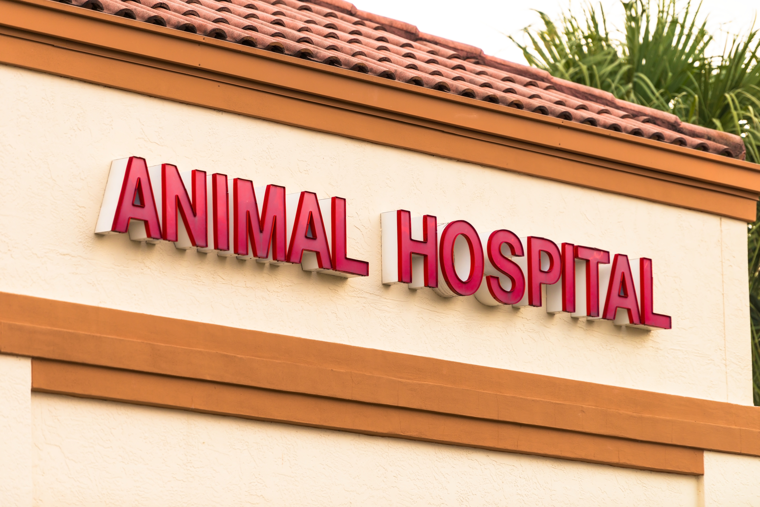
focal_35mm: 200
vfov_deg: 6.9
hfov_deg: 10.3
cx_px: 380
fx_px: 4223
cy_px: 254
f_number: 2.8
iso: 160
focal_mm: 200
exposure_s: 1/2000
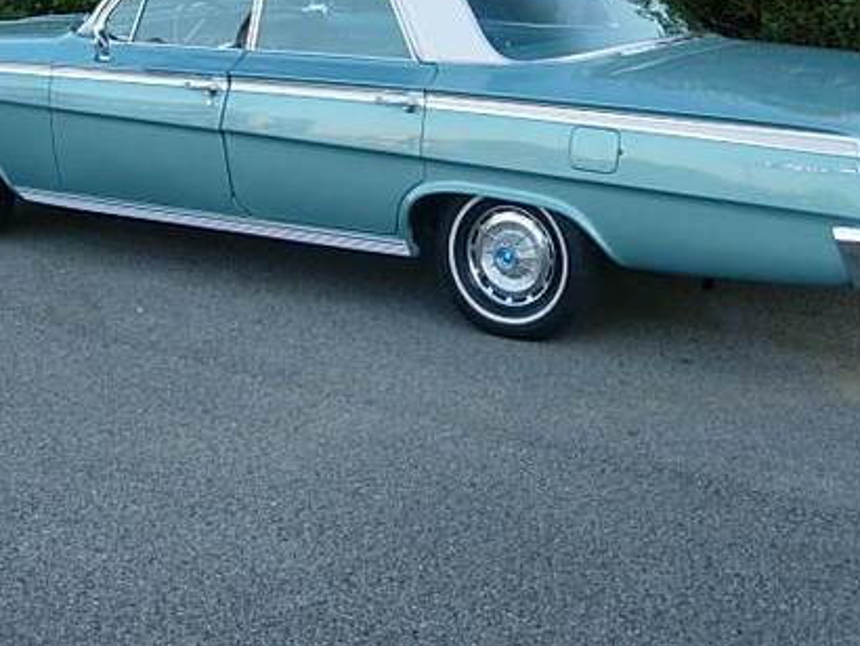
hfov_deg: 32.1
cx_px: 394
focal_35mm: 60
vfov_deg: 24.3
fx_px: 1492
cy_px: 208
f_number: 2.9
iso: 64
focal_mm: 8.5
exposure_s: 1/124
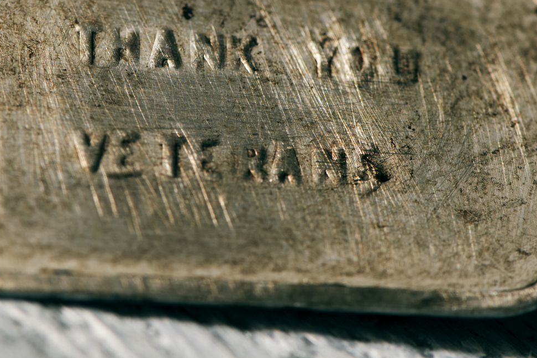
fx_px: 3416
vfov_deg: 6.0
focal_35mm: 229
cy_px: 35
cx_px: 223
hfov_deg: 9.0
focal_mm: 105
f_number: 9
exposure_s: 1.3
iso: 64
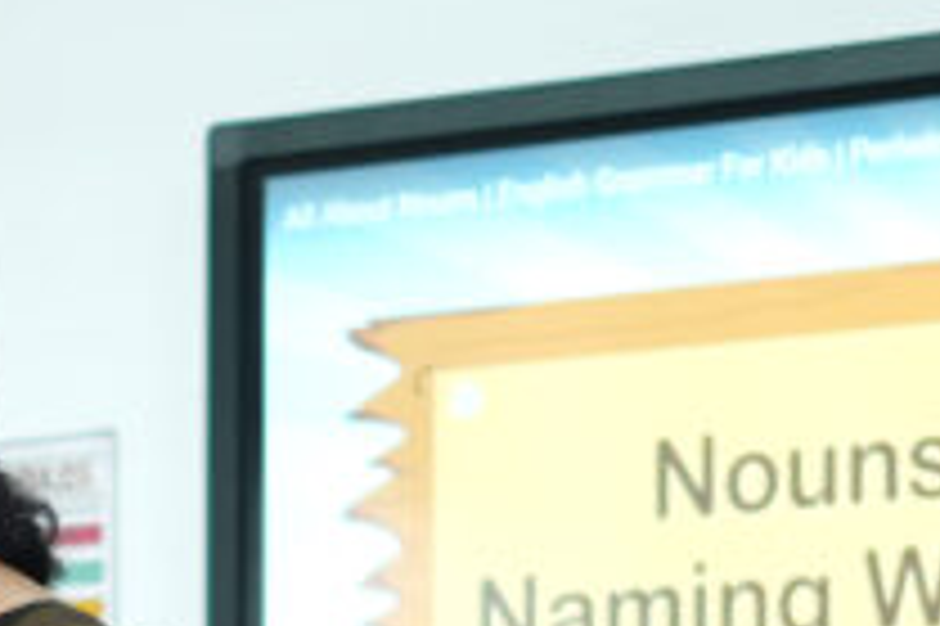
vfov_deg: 5.5
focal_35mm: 245
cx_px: -247
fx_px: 6392
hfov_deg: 8.3
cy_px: 1146
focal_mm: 50
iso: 400
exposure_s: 1/125
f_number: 1.8
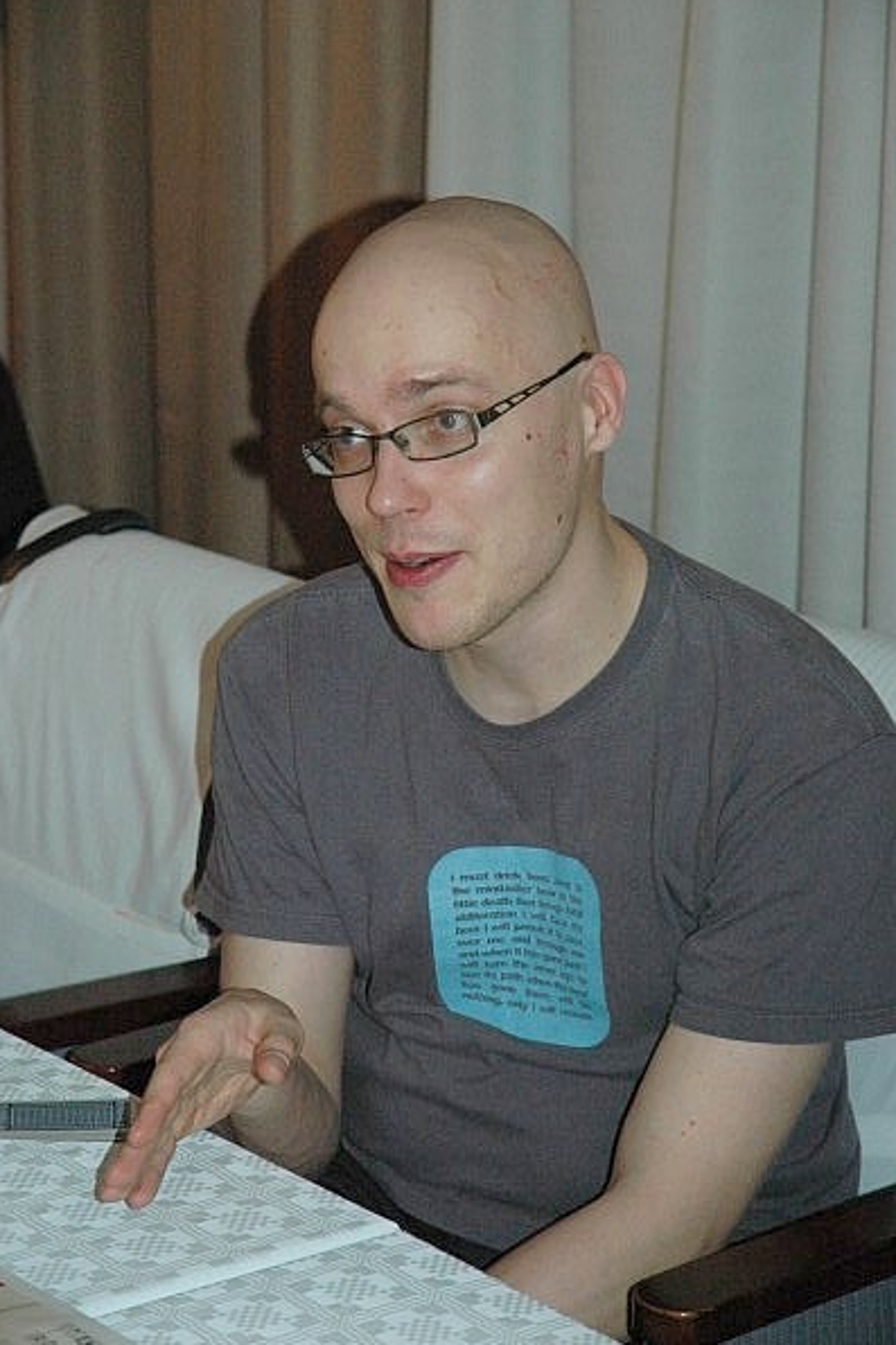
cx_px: 447
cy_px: 670
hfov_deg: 12.9
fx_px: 3959
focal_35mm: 106
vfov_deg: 19.3
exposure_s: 1/60
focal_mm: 70
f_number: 5
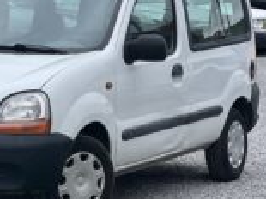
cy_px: 35
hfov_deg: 10.5
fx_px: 1428
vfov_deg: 8.0
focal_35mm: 186
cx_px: -23
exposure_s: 1/209
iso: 25
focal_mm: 9
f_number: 2.8
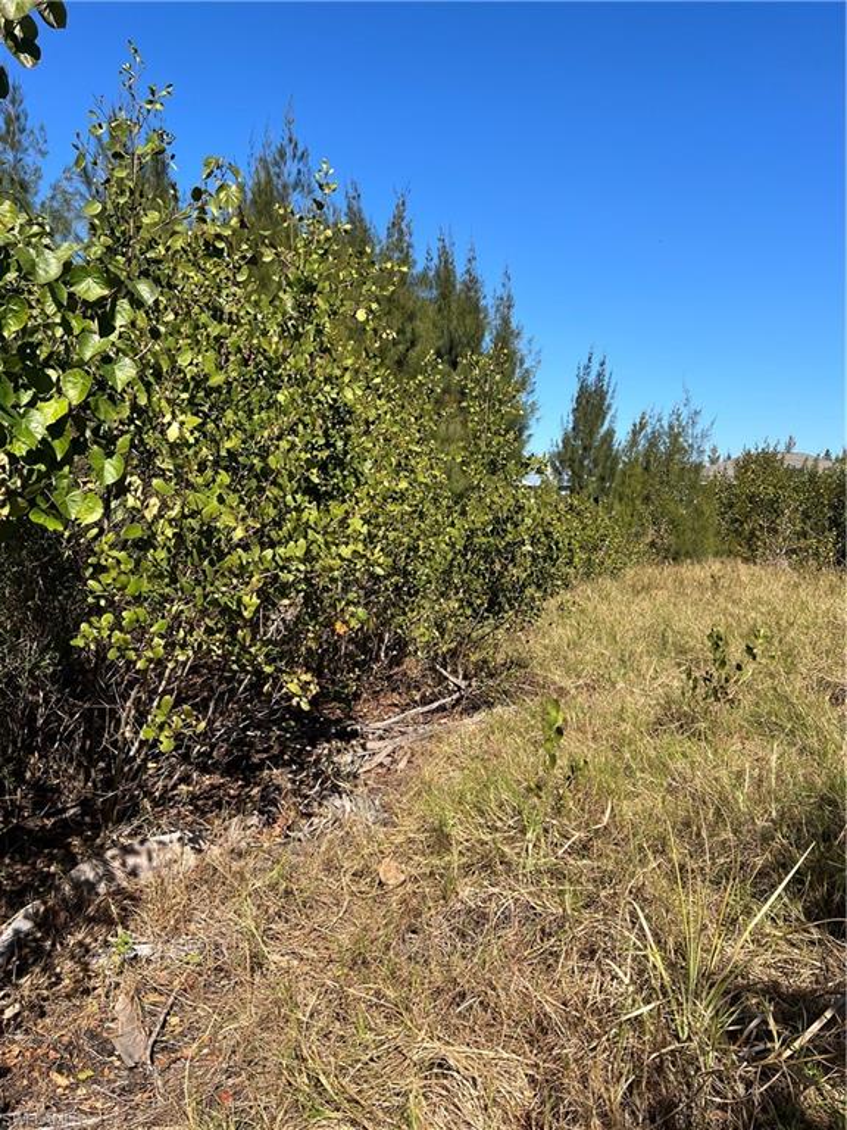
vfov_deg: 67.3
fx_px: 848
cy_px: 565
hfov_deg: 53.1
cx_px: 424
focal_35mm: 26
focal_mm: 5.7
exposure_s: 1/3165
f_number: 1.5
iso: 50
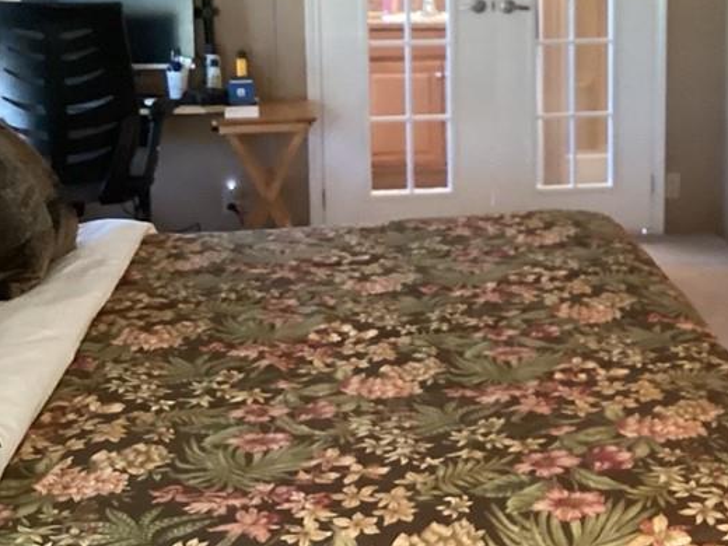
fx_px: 1283
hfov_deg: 30.6
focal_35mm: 61
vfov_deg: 23.6
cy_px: 99
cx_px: 624
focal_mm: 3.3
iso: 320
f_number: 2.4
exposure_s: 1/40
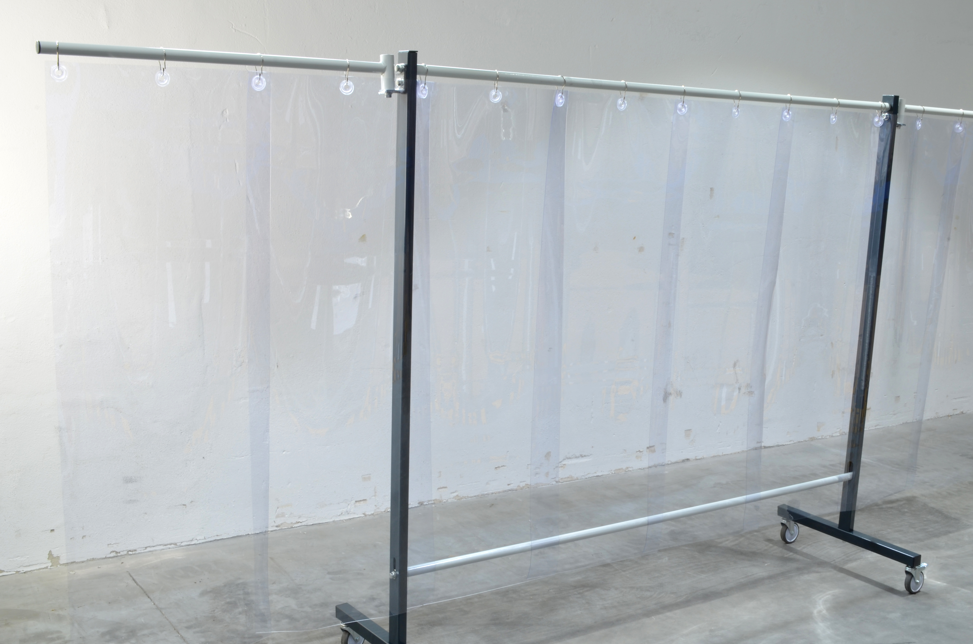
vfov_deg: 31.7
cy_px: 374
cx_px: 552
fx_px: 1133
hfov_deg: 46.4
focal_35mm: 42
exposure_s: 13
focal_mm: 24
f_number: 20
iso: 125
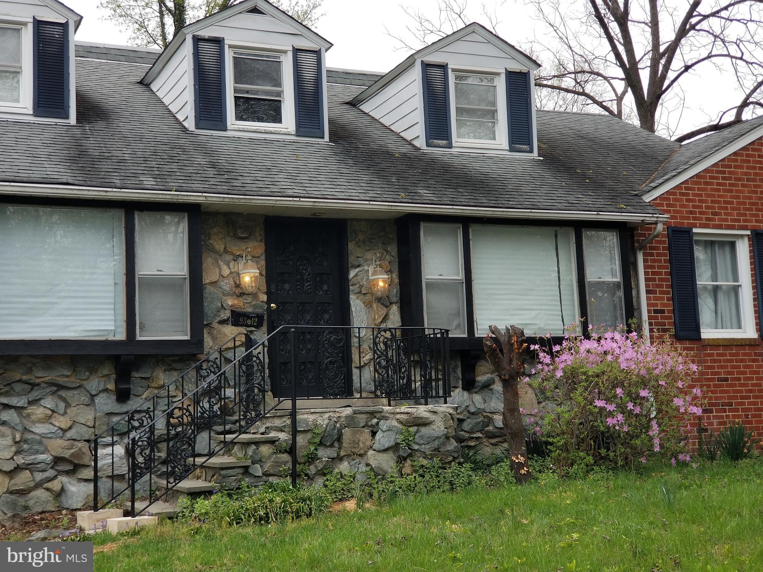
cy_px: 286
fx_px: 1146
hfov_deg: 36.8
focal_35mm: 52
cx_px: 382
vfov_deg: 28.0
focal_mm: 6
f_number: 2.4
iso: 40
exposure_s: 1/120
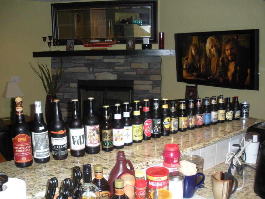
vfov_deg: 39.7
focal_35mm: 36
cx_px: 132
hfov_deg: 51.4
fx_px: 276
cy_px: 100
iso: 345
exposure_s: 1/60
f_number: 3.5
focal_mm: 6.3
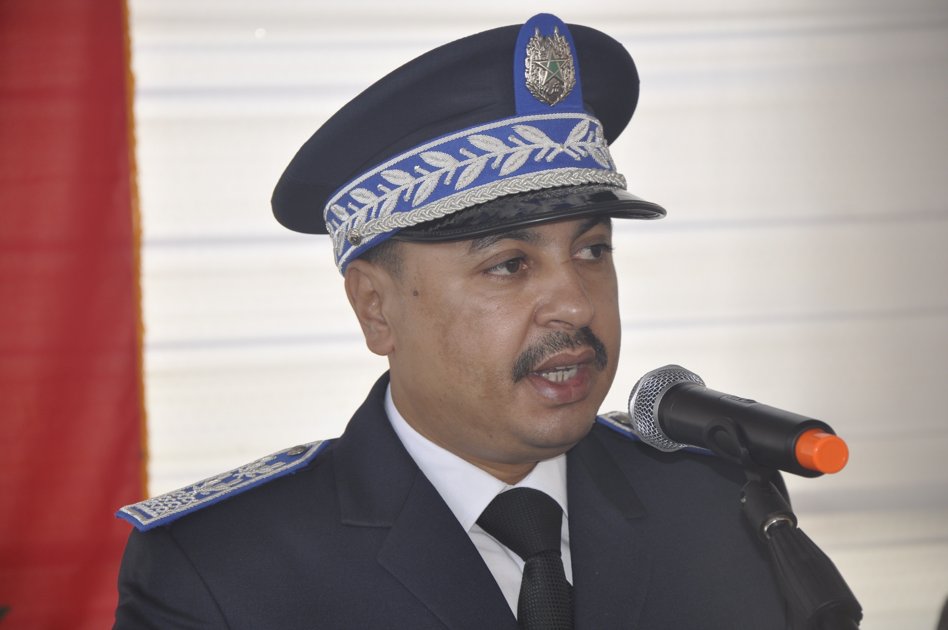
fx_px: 4142
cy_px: 315
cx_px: 474
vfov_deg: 8.7
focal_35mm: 158
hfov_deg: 13.1
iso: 320
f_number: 6.3
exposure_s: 1/200
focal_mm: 105
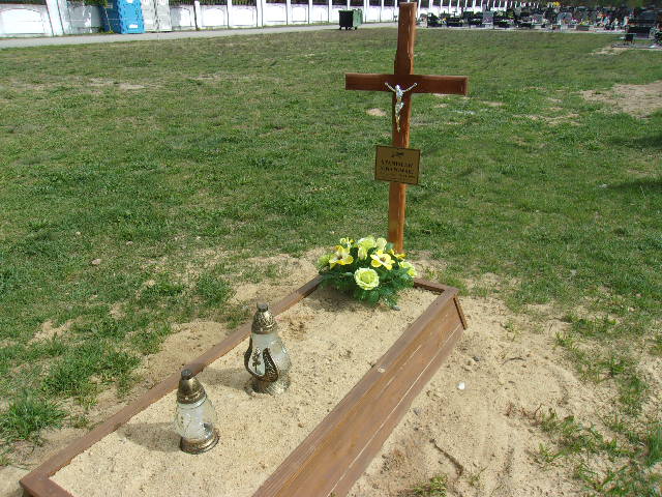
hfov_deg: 65.3
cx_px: 331
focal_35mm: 27
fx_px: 516
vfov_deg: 51.4
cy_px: 248
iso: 80
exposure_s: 1/100
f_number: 10.4
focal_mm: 4.9
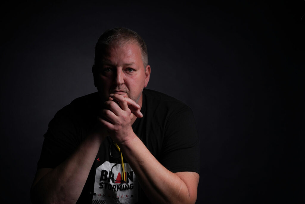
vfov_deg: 16.1
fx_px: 720
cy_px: 102
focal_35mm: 85
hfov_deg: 23.9
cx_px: 152
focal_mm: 85
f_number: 9
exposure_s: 1/50
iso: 400
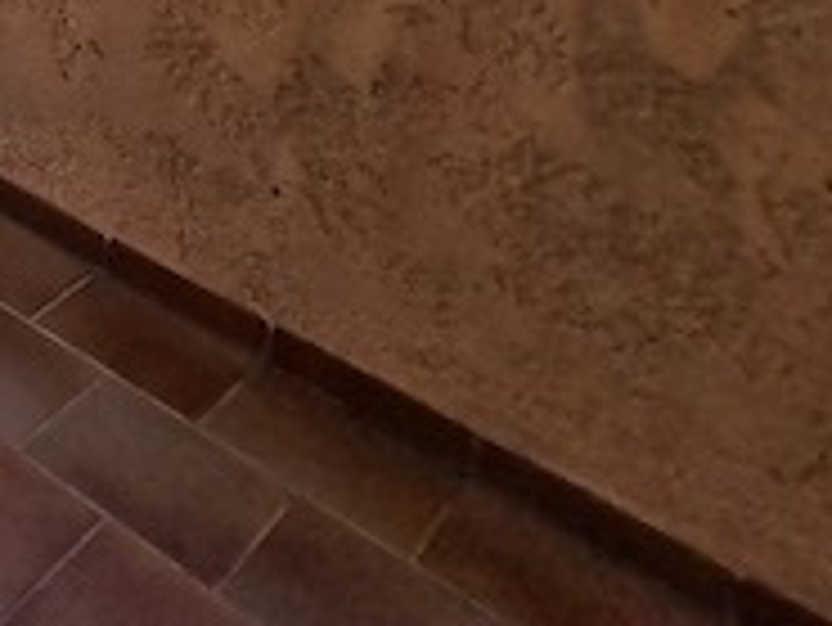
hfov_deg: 25.8
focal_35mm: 45
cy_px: -383
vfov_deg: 23.5
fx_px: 1082
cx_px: -513
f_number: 2.2
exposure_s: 1/774
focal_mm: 2.2
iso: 50
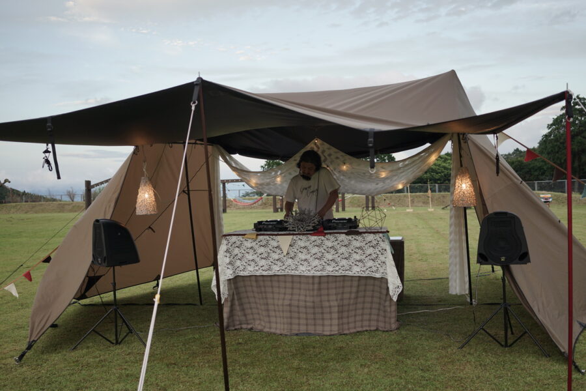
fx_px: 570
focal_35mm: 35
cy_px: 196
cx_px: 293
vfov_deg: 37.9
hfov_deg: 54.4
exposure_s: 1/100
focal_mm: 35
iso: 100
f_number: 3.2
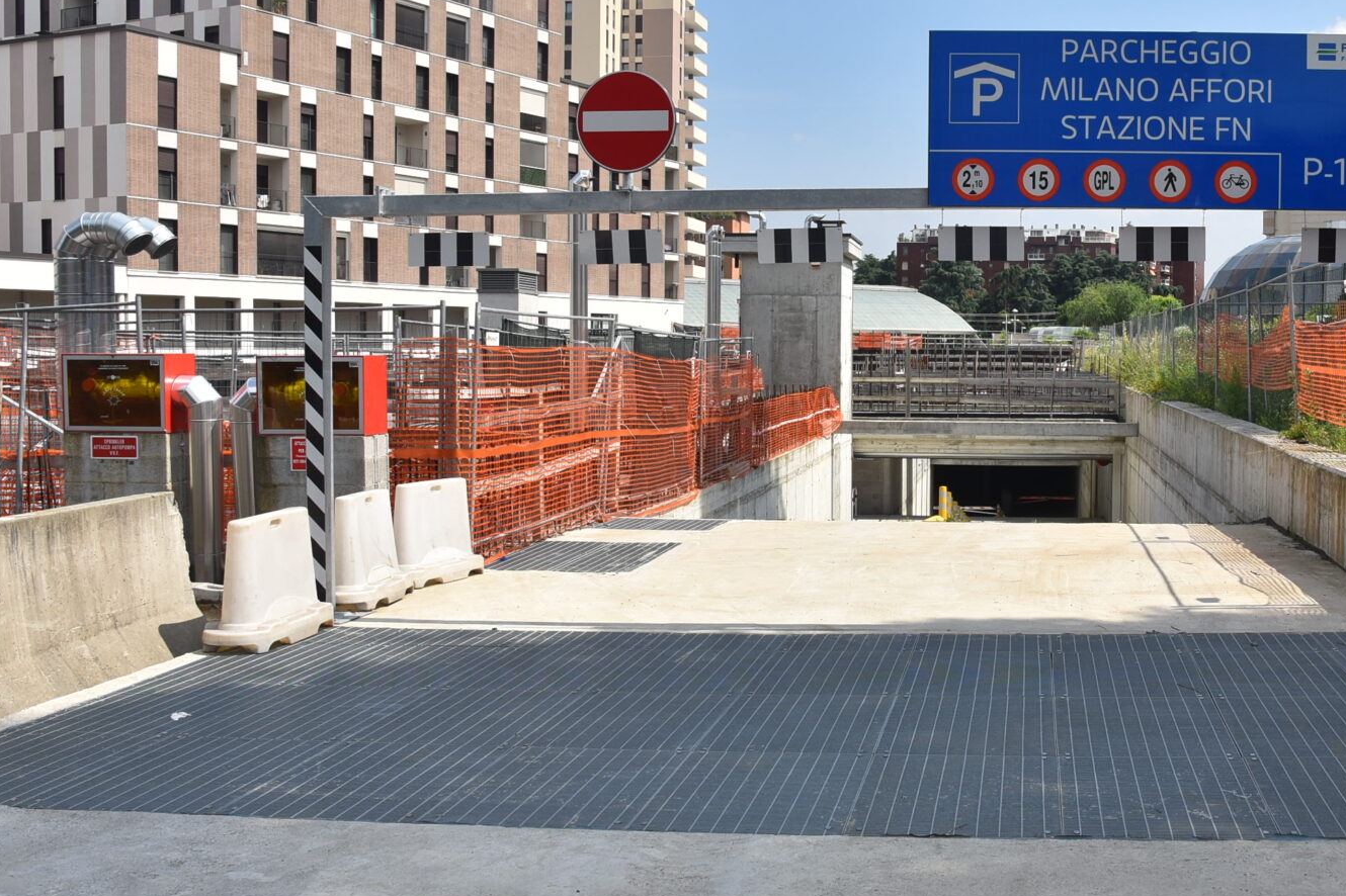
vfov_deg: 35.9
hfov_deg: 50.1
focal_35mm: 37
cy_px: 421
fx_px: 1383
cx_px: 985
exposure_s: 1/500
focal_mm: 16
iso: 180
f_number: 8
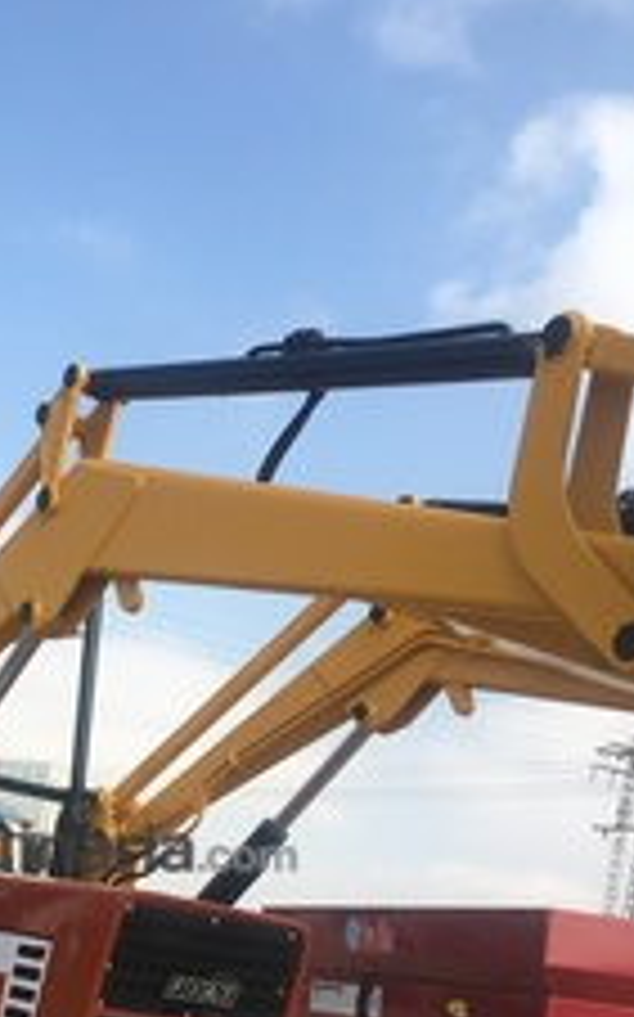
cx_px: -38
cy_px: 846
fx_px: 1550
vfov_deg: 34.9
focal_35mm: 56
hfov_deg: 22.0
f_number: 2.2
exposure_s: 1/1261
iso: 25
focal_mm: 4.15
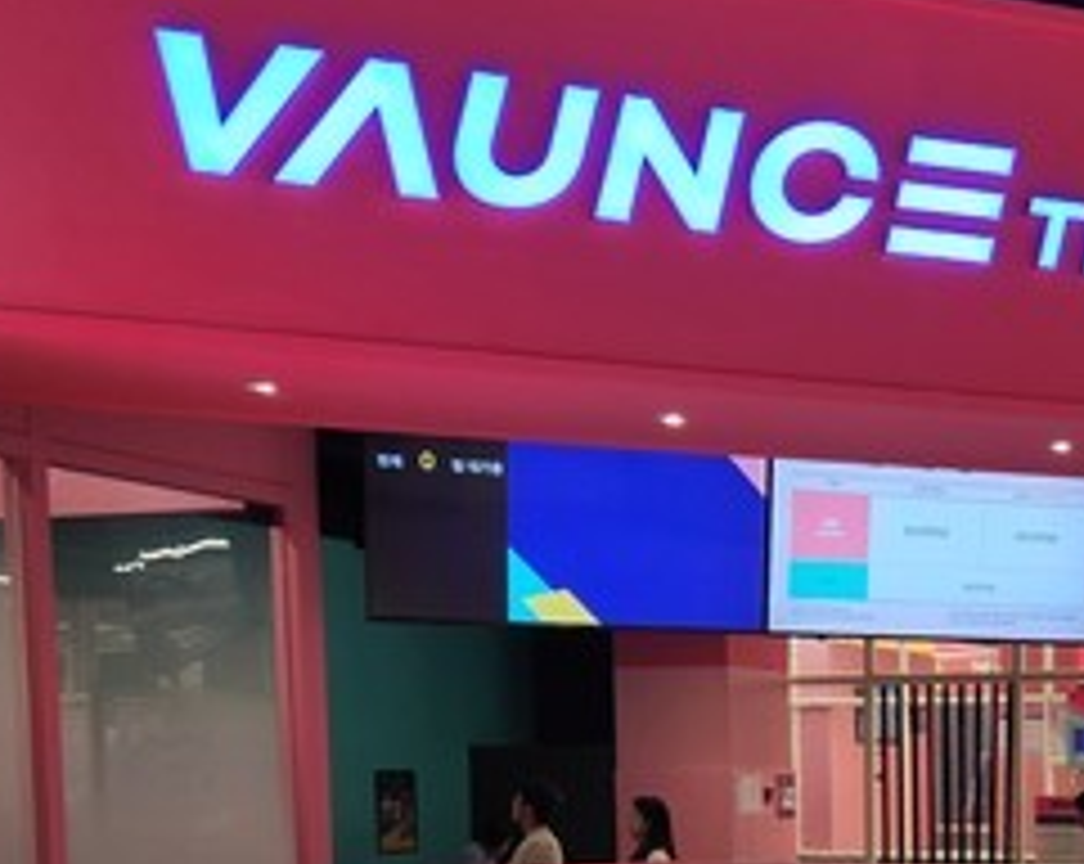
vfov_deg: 25.4
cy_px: 914
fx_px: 1794
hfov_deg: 30.7
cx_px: 1138
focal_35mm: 56
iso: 64
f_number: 1.8
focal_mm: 5.4
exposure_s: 1/120
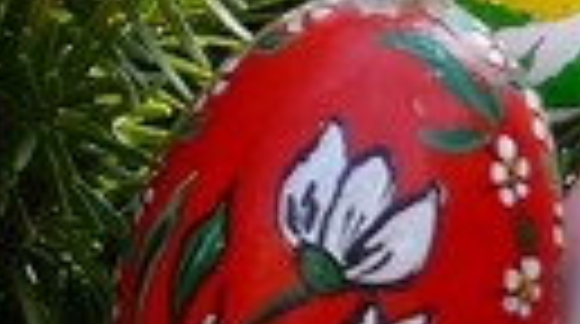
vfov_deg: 5.4
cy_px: -117
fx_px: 3408
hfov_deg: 8.6
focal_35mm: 222
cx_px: -949
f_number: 3.2
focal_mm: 7.4
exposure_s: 1/100
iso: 100
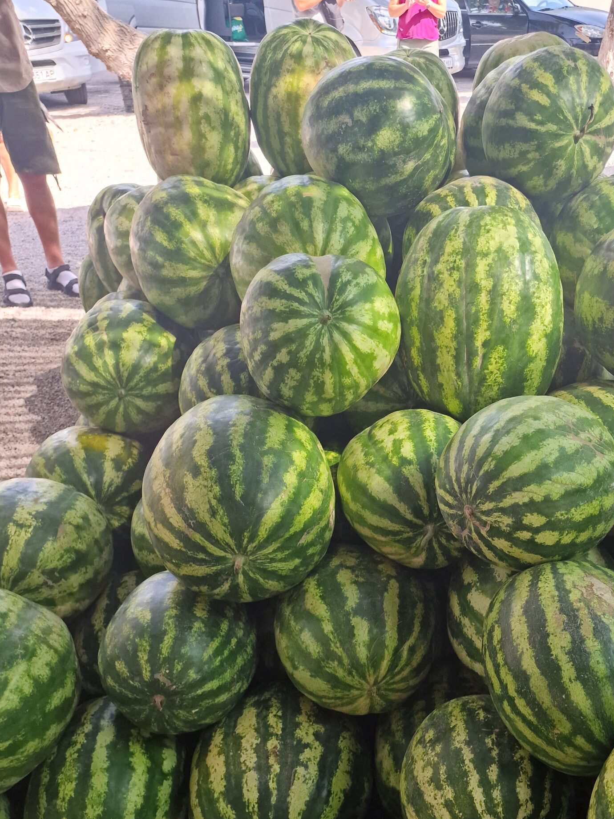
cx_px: 420
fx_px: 757
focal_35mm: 32
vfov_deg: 55.3
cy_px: 561
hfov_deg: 43.4
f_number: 1.8
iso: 100
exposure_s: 1/180
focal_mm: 6.4
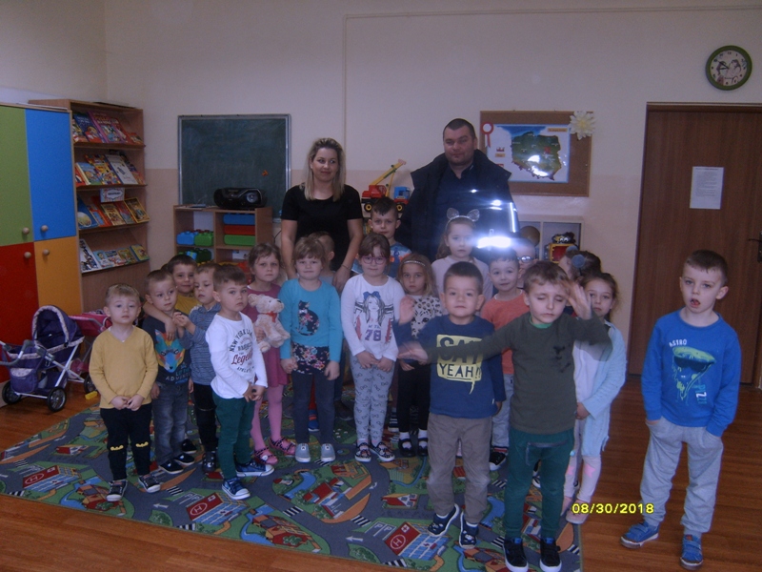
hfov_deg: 63.4
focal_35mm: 28
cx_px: 381
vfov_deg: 49.7
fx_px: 616
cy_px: 286
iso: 100
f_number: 2.8
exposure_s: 1/30
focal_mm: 4.7
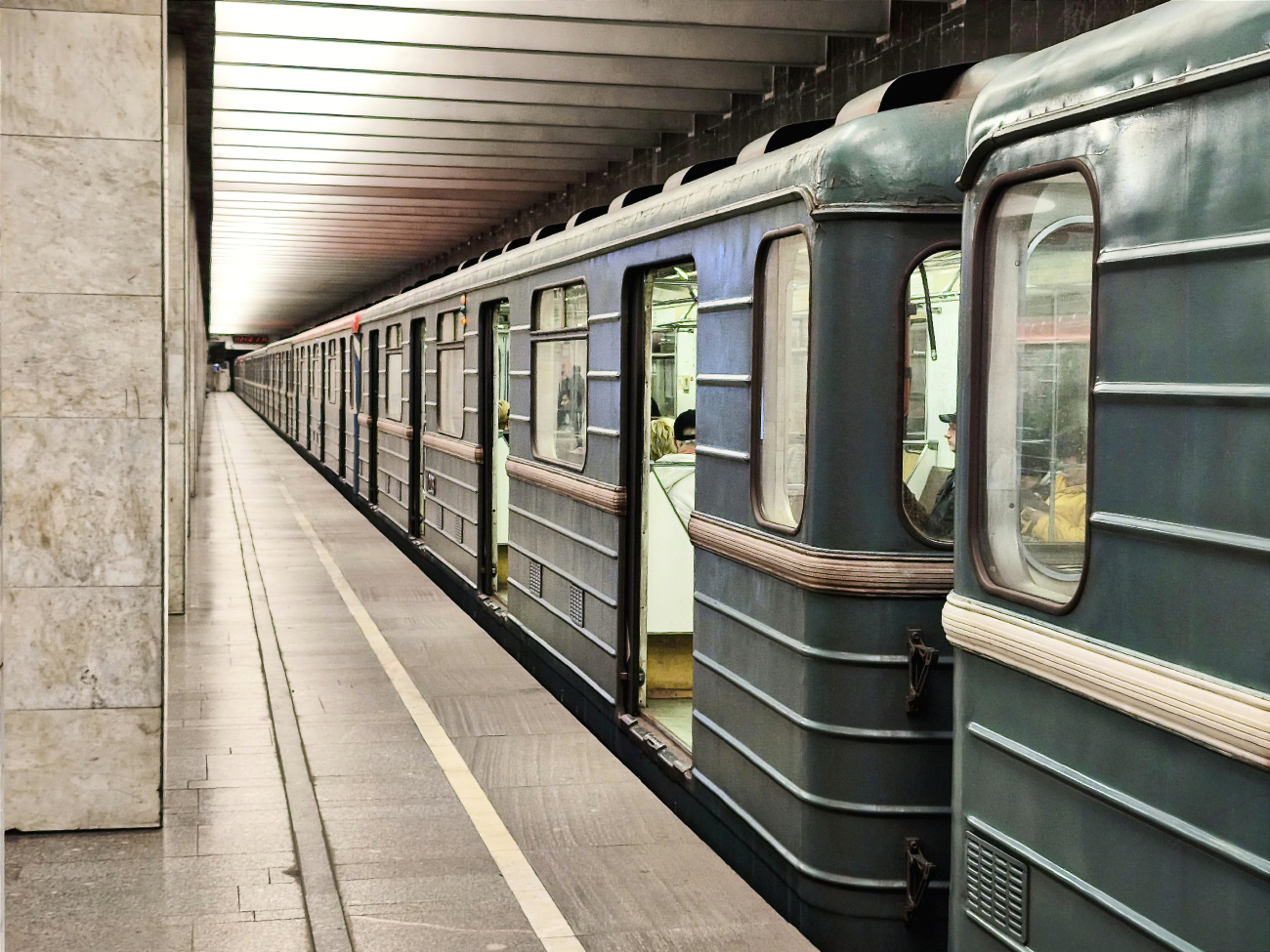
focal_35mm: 52
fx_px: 1908
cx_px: 635
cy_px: 476
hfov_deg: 36.8
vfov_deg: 28.0
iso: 320
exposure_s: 1/100
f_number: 1.6
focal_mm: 6.57
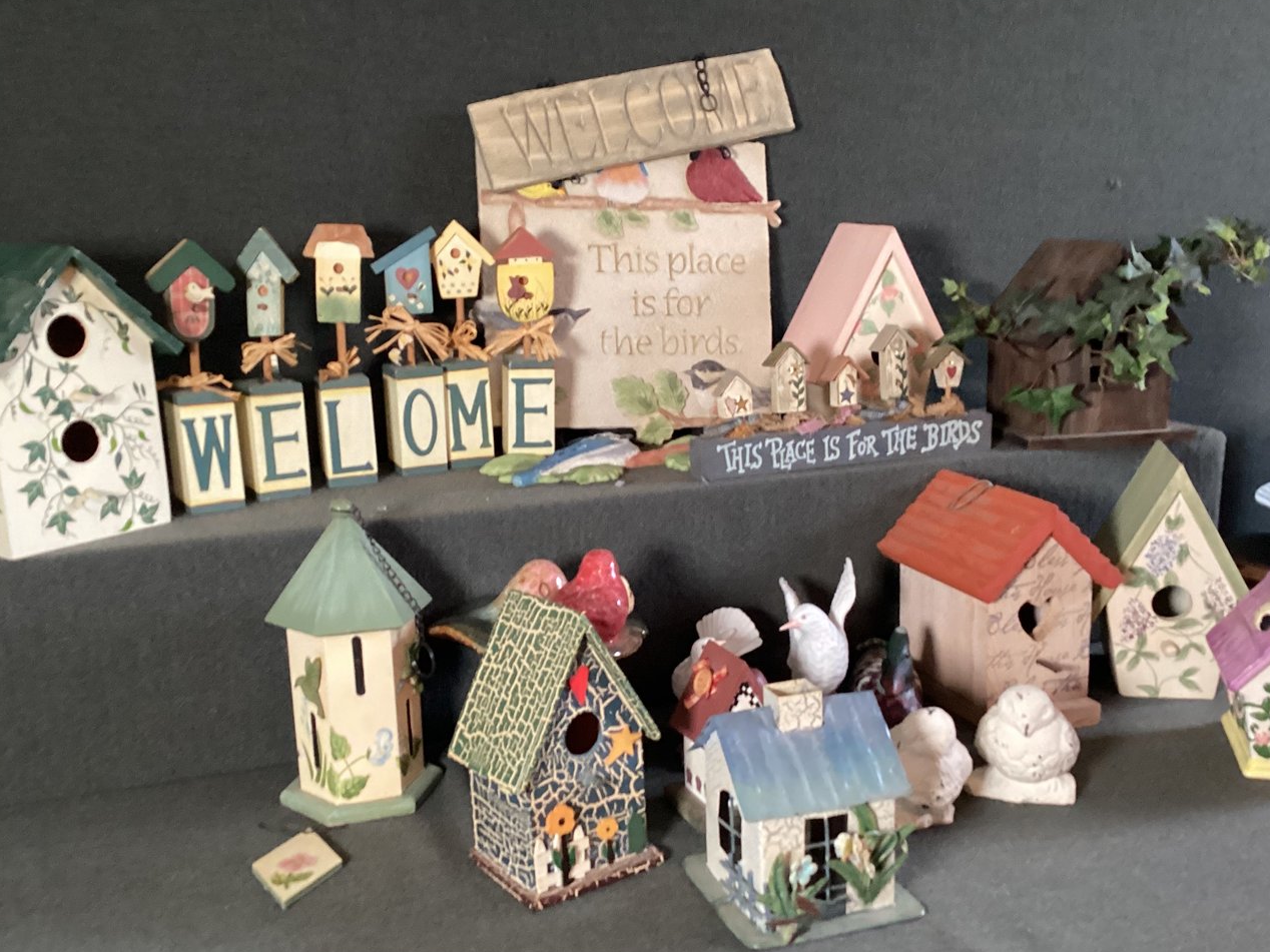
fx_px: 1357
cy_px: 506
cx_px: 609
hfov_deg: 50.1
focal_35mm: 37
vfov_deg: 38.6
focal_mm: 3.3
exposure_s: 1/60
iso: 320
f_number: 2.4
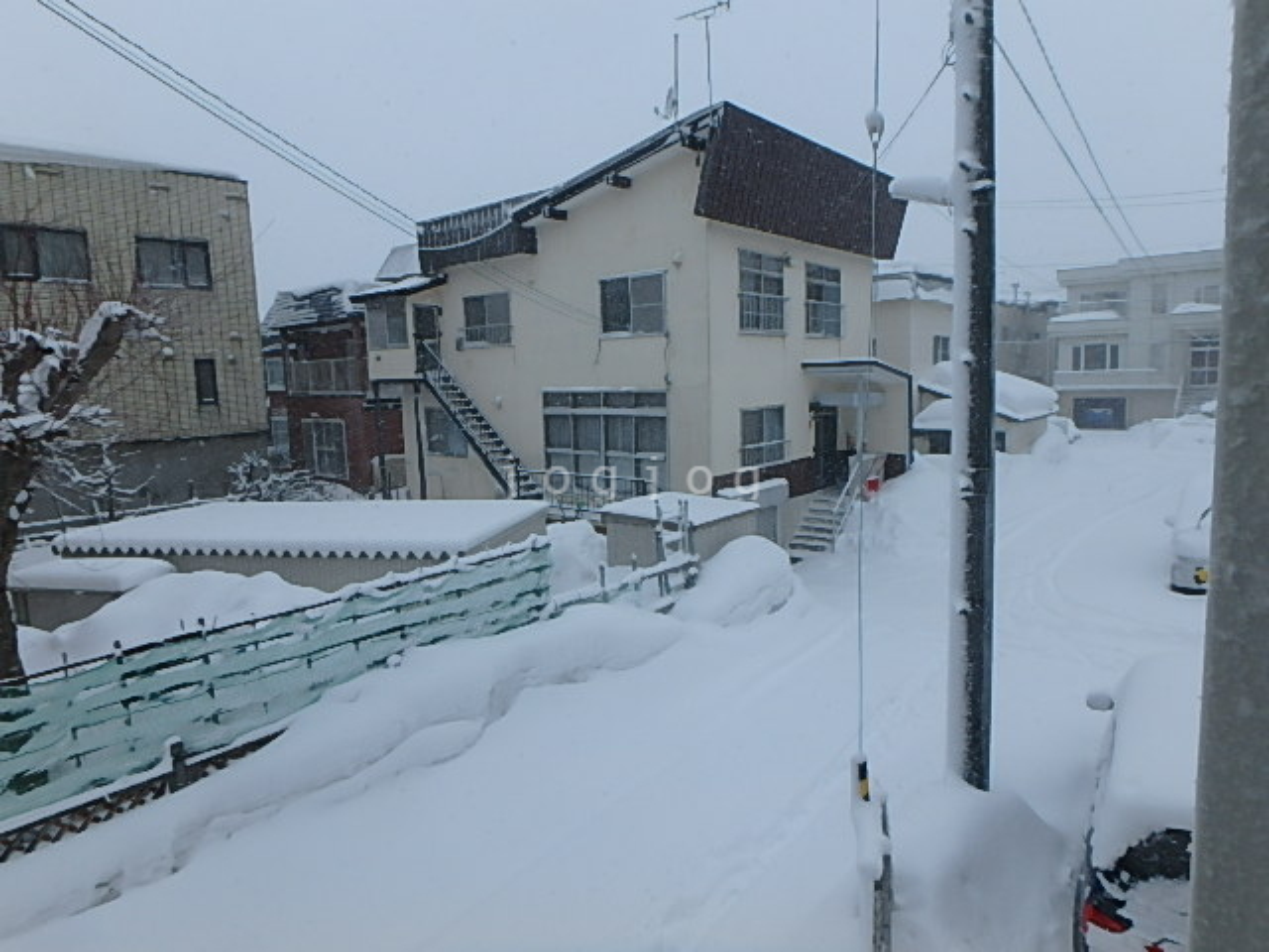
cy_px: 476
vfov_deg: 63.4
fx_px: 770
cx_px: 634
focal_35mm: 21
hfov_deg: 79.0
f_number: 6
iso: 125
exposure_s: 1/320
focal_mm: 3.7
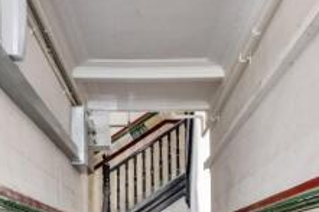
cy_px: 279
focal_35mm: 65
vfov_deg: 19.2
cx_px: 134
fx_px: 576
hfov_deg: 30.9
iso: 640
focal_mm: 14
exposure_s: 1/13
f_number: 5.6
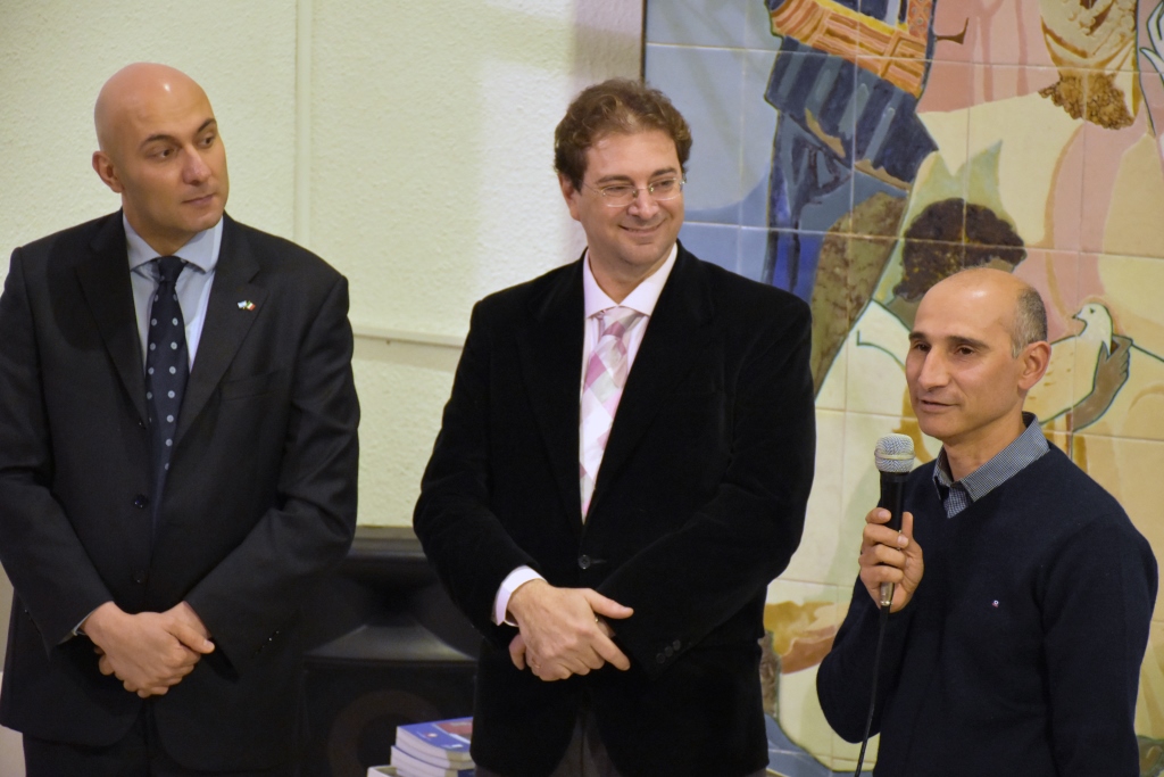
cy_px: 388
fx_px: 4365
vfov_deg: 10.2
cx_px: 582
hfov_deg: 15.2
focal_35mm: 135
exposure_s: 1/60
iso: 4000
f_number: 5.3
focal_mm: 90
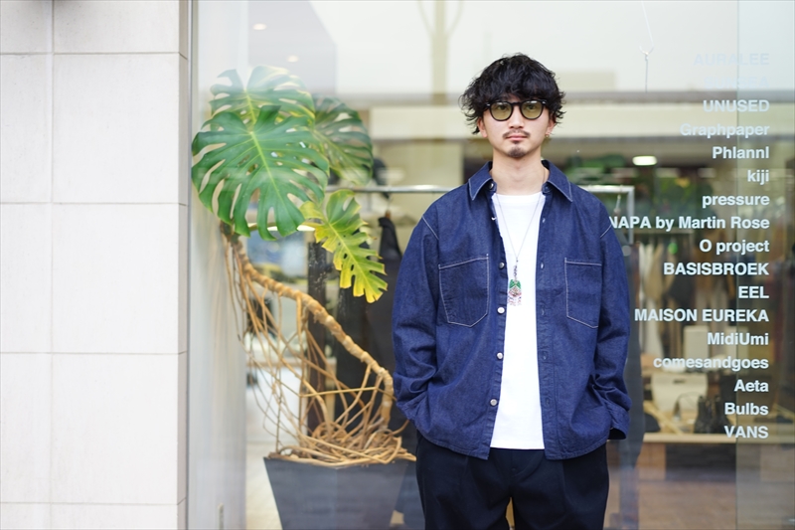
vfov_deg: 24.6
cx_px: 398
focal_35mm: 55
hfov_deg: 36.3
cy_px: 265
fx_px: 1214
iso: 100
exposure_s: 1/60
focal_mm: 55
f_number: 2
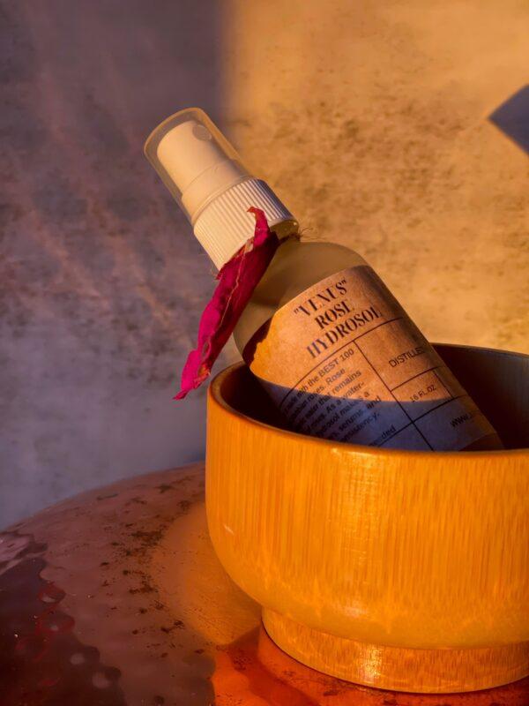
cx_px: 264
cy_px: 353
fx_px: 1304
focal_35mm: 64
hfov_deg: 22.9
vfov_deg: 30.3
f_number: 2.2
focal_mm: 7.5
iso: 160
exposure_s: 1/121
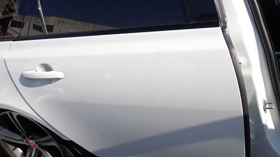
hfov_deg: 59.5
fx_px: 245
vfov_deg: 35.5
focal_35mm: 33
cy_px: 94
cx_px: 139
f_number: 3.2
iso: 100
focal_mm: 5.4
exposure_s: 1/1000
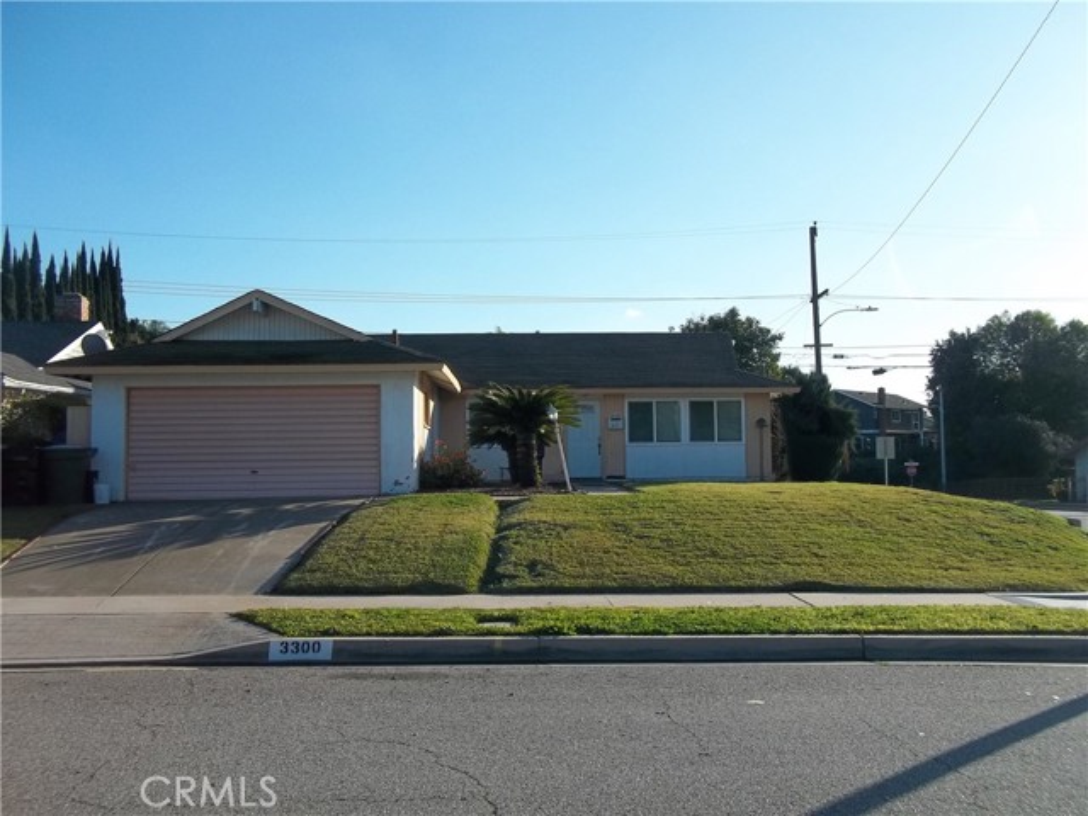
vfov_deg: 44.2
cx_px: 544
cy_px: 408
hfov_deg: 56.8
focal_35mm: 32
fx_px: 1006
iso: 80
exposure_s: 1/160
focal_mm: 5.7
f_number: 8.8
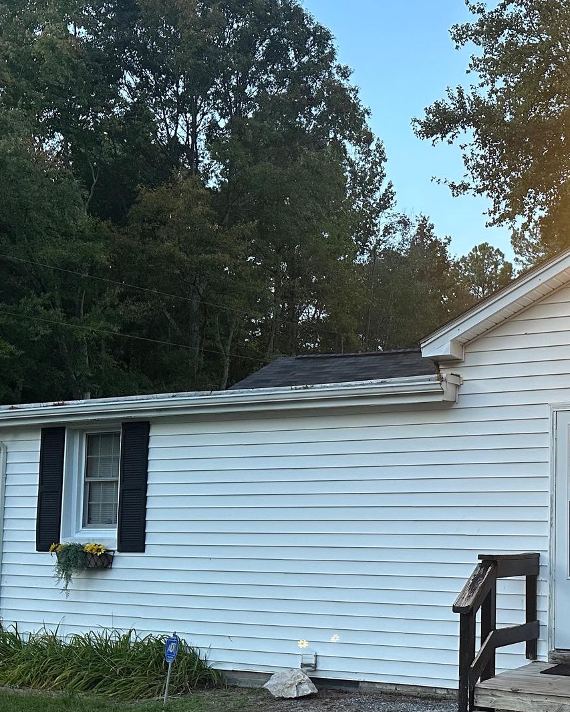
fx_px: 949
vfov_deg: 40.9
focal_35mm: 45
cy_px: 436
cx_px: 511
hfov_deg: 31.9
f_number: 1.78
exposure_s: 1/60
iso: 200
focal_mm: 6.86
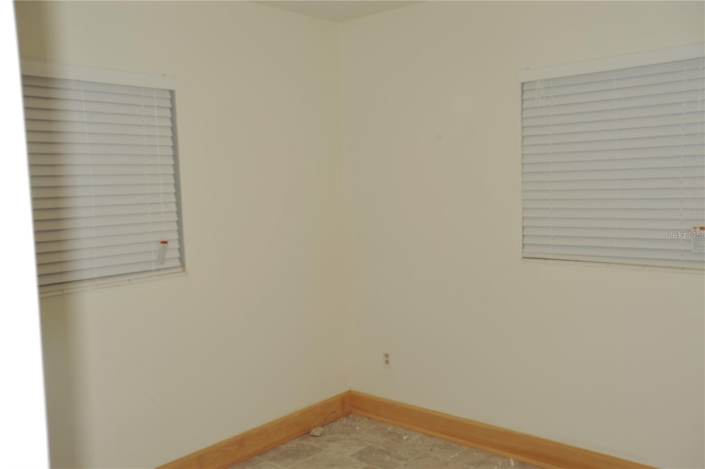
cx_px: 352
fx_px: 626
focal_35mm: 32
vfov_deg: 41.0
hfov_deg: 58.8
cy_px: 234
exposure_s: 1/160
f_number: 9
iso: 200
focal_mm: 32
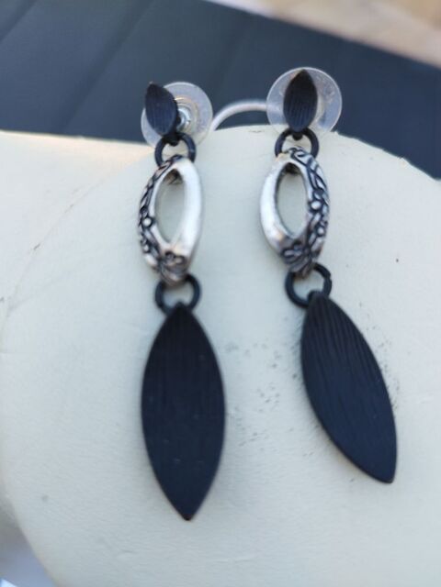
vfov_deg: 71.6
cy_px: 294
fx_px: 408
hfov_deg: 56.8
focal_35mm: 24
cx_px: 220
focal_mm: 5.89
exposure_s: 1/100
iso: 90
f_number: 1.89
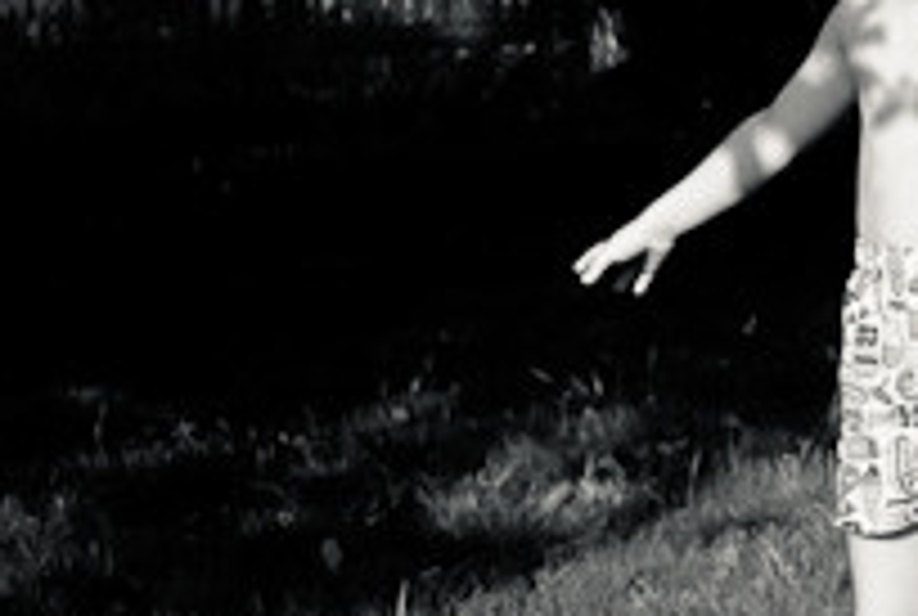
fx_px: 3603
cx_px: 1742
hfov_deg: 12.9
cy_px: 18
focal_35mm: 141
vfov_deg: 9.7
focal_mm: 24
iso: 100
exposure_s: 1/1250
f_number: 2.8
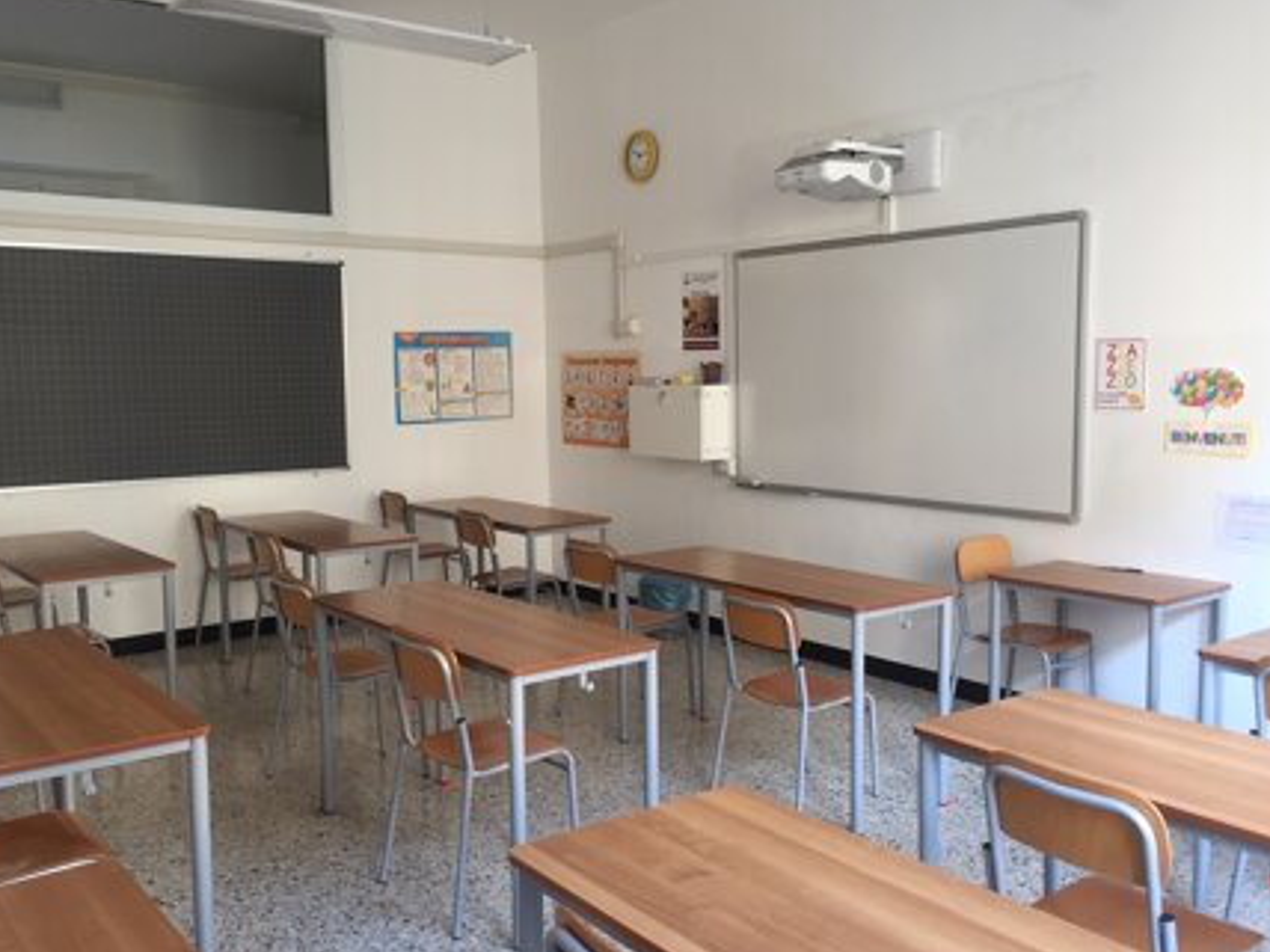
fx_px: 1174
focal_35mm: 32
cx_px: 620
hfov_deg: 56.8
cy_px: 489
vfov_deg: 44.2
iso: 80
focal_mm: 4.15
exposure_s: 1/33
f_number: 2.2
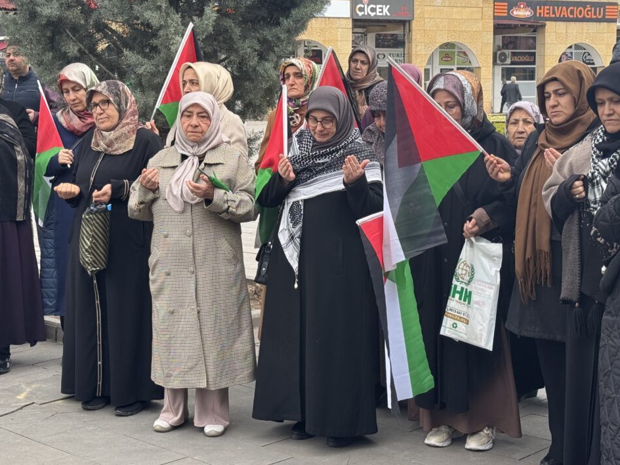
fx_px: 1164
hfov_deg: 29.8
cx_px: 324
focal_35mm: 65
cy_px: 213
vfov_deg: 22.6
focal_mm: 6.76
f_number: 1.78
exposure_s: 1/312
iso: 64
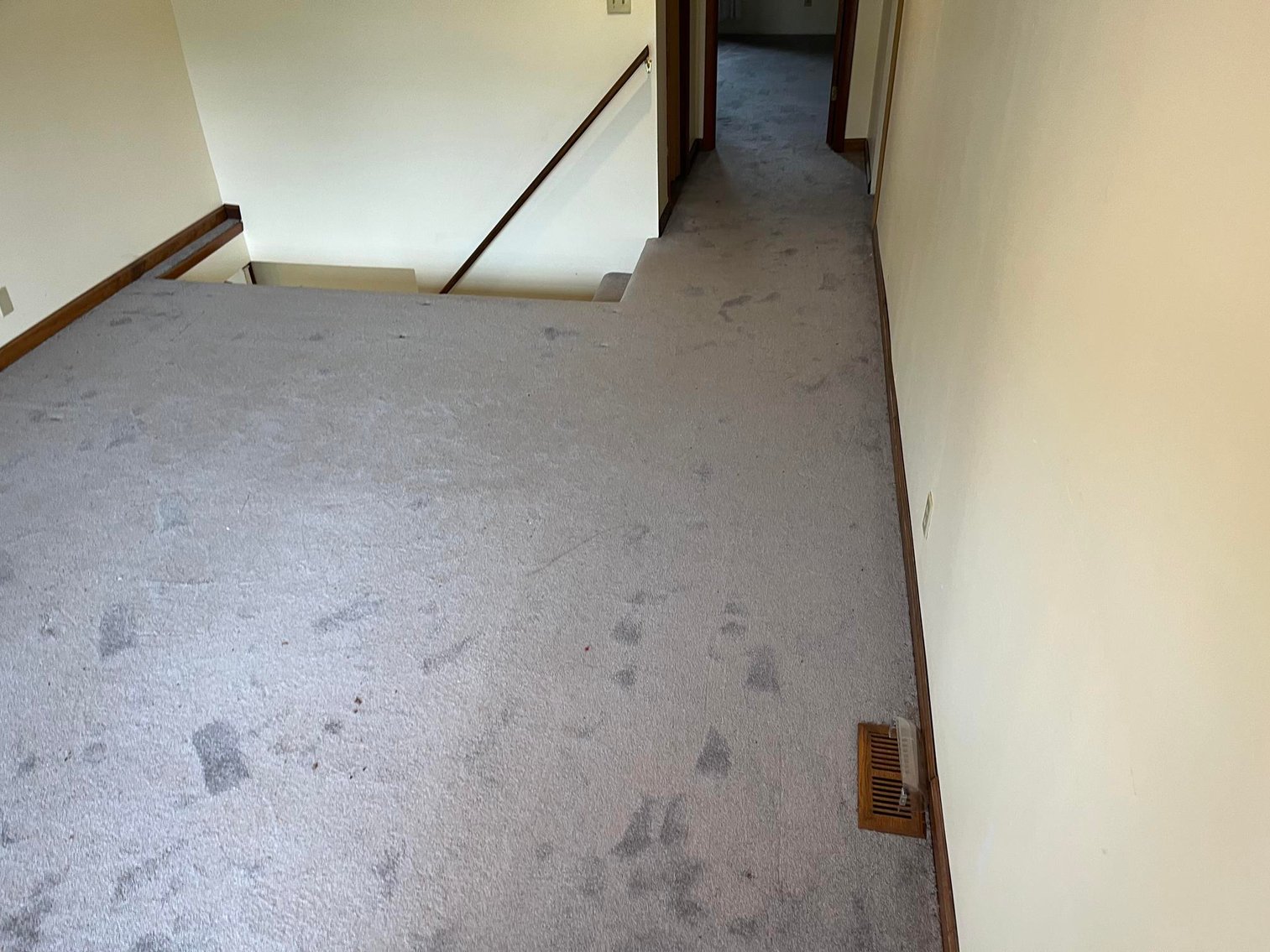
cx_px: 635
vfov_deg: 53.1
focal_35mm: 26
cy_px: 476
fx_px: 954
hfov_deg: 67.3
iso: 80
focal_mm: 5.1
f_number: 1.6
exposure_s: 1/60
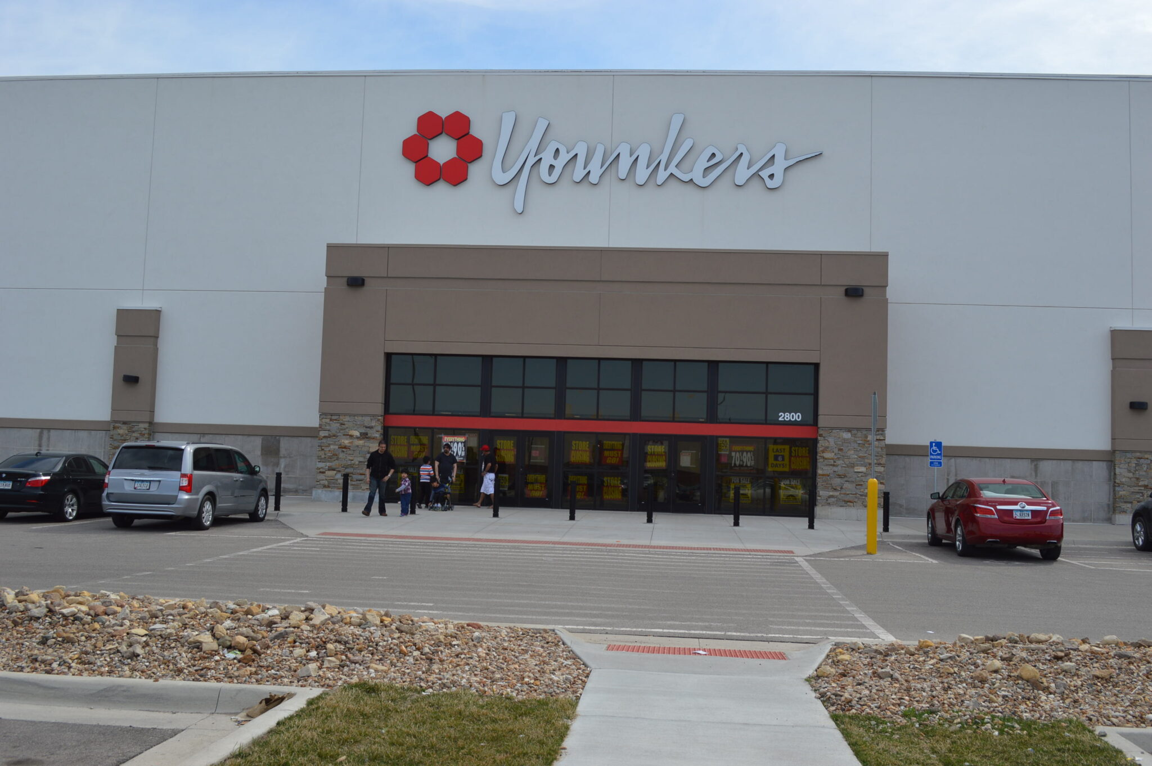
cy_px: 383
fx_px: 1055
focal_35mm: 33
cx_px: 576
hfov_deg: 57.3
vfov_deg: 39.9
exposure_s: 1/250
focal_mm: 22
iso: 100
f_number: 8
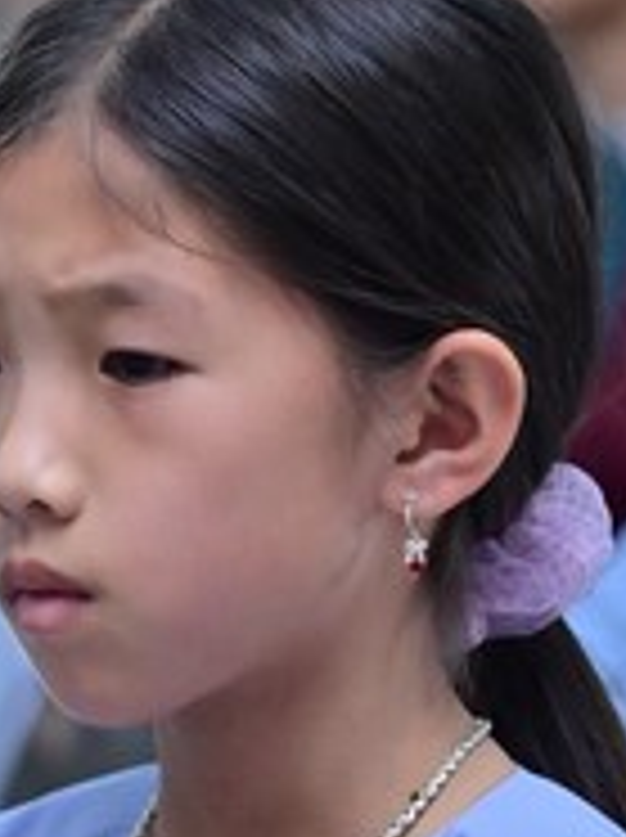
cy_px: 1012
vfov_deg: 4.9
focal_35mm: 403
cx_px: -153
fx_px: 9740
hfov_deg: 3.7
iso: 2000
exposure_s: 1/160
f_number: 5.6
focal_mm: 120
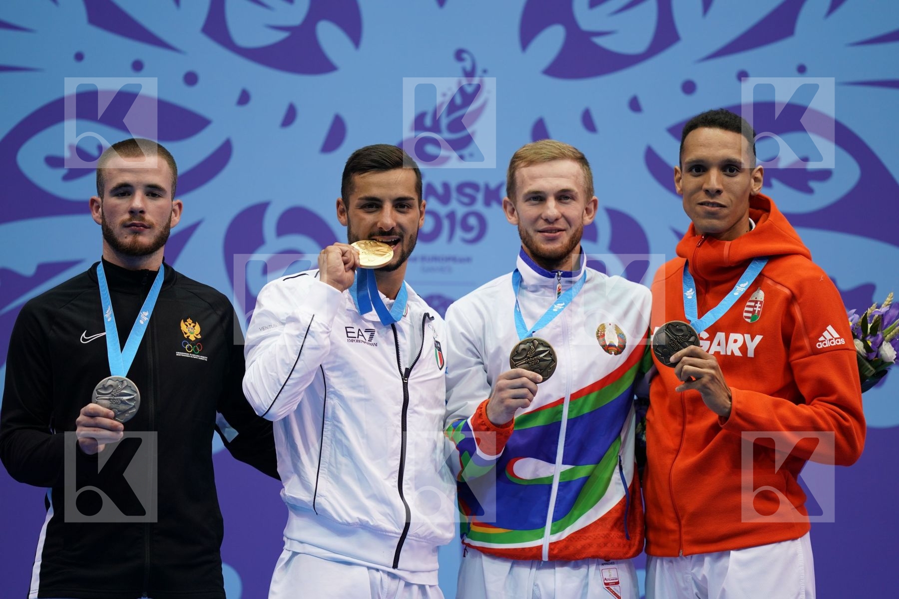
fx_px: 9988
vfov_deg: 3.4
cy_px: 300
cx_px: 450
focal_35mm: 400
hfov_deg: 5.2
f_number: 2.8
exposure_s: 1/500
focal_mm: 400
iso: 500
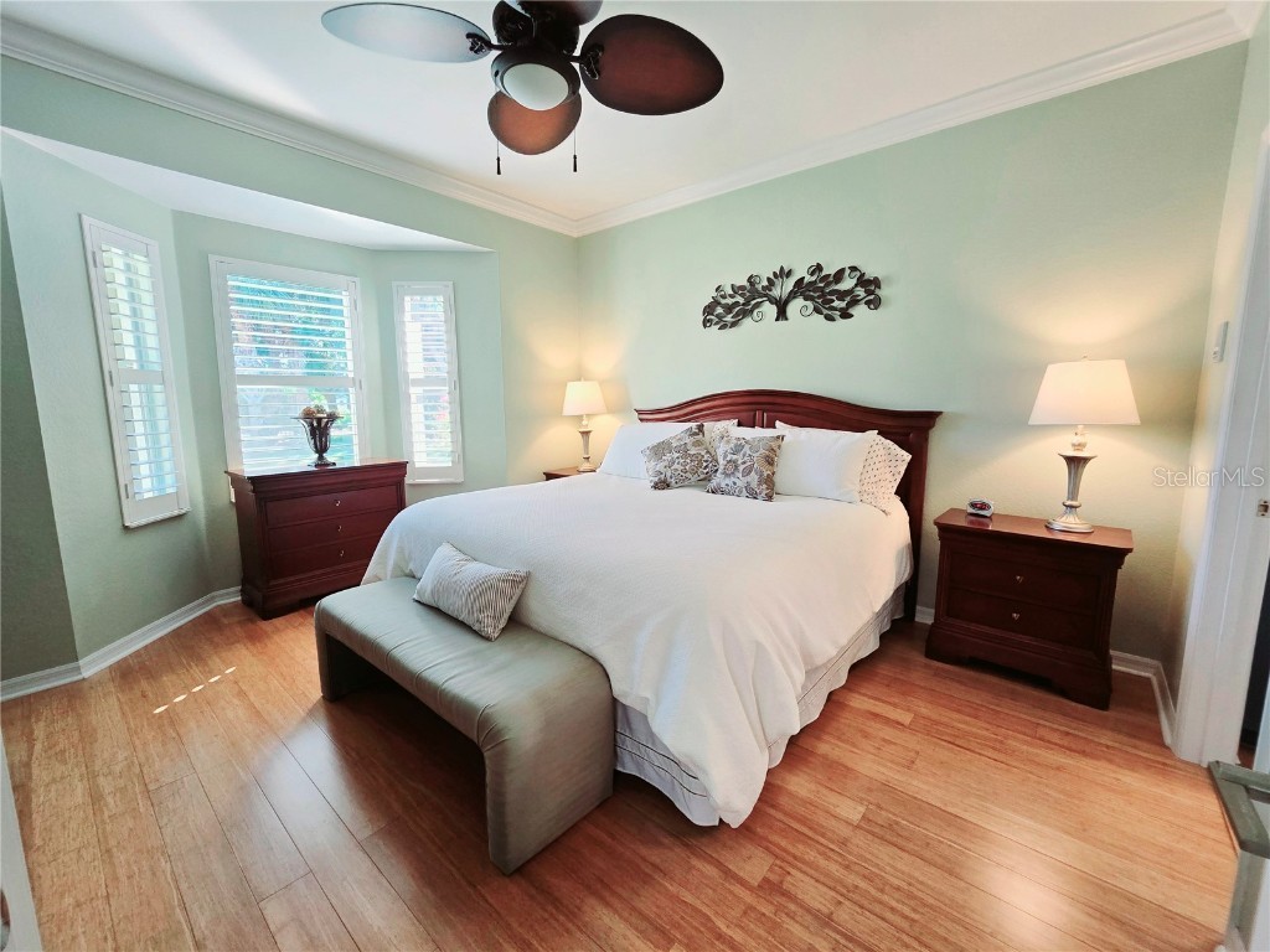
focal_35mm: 13
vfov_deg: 89.9
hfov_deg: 106.2
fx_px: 477
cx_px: 635
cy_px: 476
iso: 100
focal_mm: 2.2
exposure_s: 1/60.2
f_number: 2.2
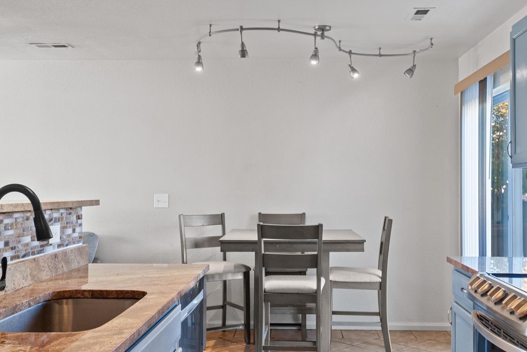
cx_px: 271
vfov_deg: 32.0
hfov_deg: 46.4
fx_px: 615
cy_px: 164
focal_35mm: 42
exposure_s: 1/5
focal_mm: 24
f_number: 4.5
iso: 200
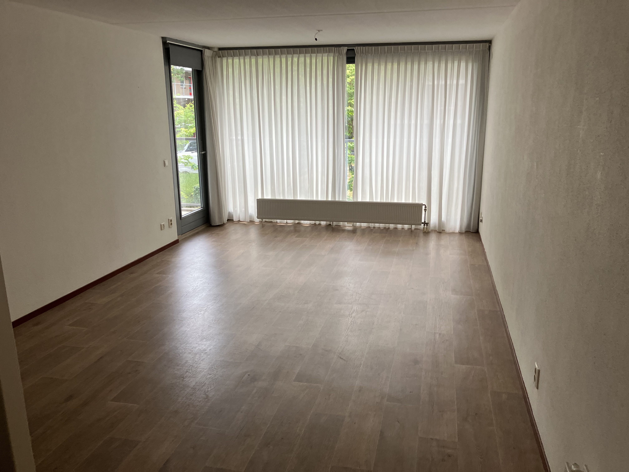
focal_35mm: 28
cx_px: 314
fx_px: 509
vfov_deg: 49.7
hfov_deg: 63.4
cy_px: 236
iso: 80
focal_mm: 3.99
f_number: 1.8
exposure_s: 1/111
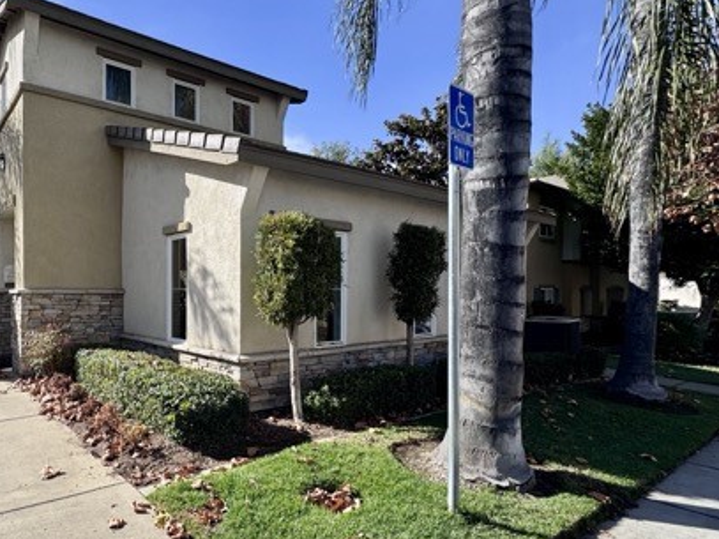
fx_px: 457
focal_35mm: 22
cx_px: 221
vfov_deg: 60.9
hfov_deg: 73.3
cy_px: 297
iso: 50
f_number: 2.2
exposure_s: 1/1094
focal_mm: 2.22
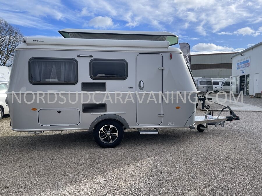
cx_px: 131
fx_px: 197
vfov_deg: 53.1
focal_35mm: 26
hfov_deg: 67.3
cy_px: 98
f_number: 1.6
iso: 32
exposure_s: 1/2506
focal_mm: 4.2
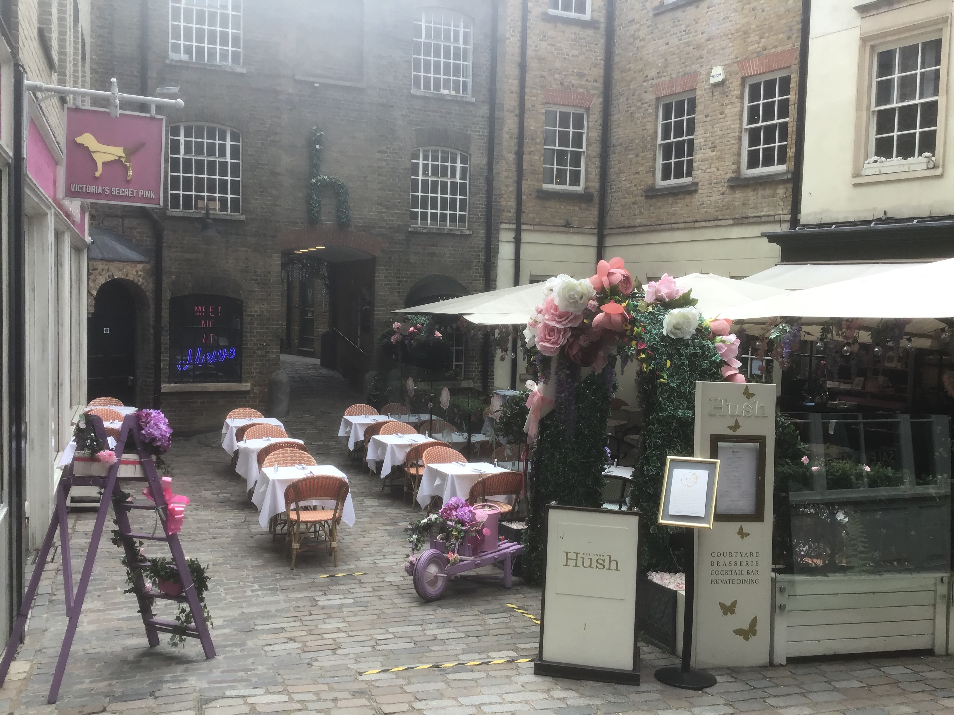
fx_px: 854
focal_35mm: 31
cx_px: 477
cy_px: 358
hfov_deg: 58.4
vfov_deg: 45.4
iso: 25
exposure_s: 1/210
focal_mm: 3.3
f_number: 2.4
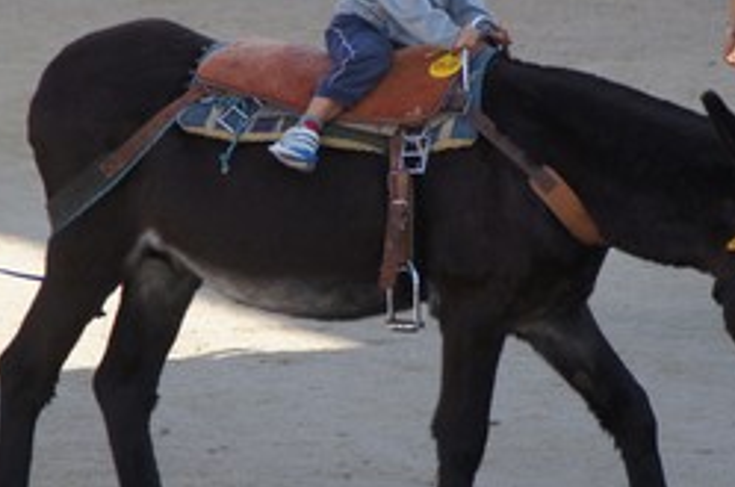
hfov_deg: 5.0
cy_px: 211
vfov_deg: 3.3
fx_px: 8457
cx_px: 348
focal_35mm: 415
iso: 160
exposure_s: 1/250
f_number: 6.3
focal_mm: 150
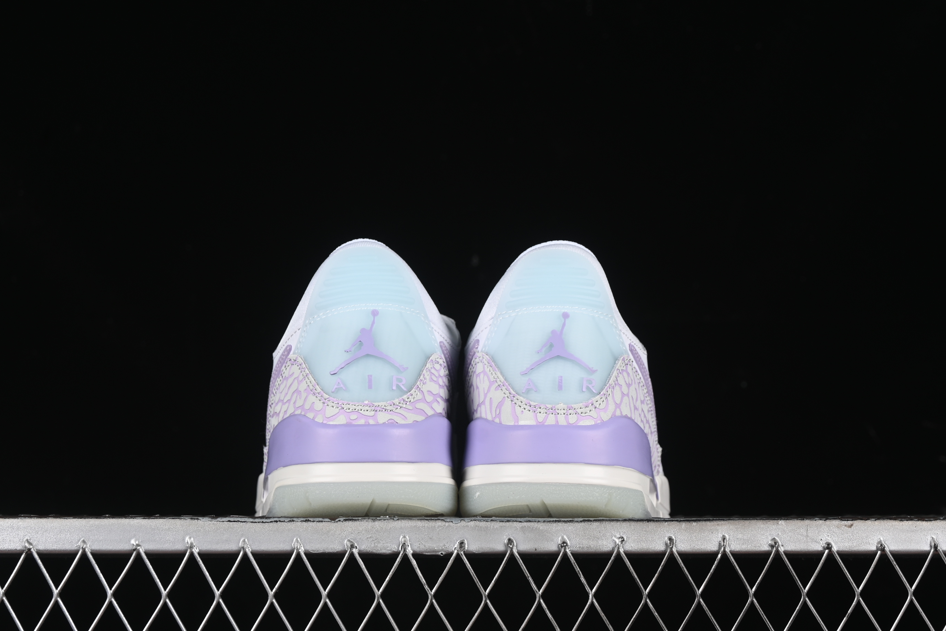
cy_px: 319
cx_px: 470
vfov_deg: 18.0
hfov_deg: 26.6
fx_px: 1997
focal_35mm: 76
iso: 160
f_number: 8
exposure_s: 1/80
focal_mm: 50
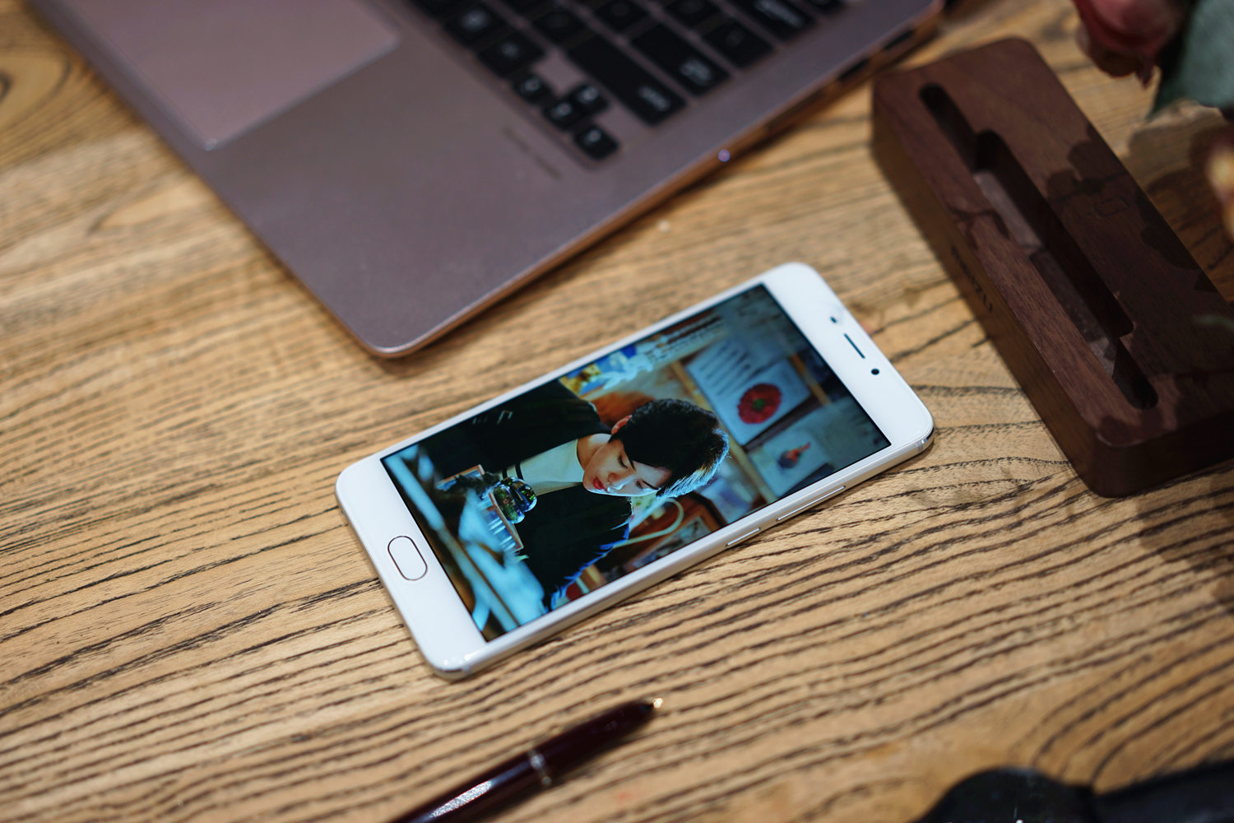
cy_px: 412
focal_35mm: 55
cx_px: 617
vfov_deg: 24.6
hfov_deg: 36.2
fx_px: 1885
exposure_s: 1/60
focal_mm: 55
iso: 160
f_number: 2
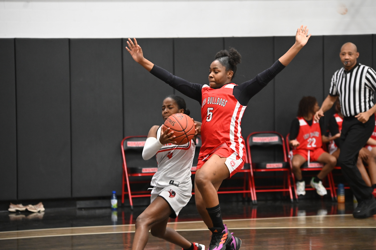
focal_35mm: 140
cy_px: 125
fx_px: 1461
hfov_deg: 14.7
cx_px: 188
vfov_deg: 9.8
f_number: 4
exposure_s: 1/500
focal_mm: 140
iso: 6400
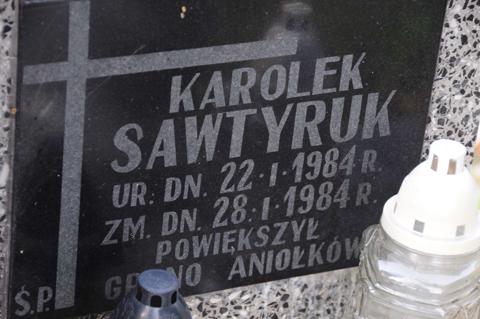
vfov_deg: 8.7
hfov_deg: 13.1
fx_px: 2097
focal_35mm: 158
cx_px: 240
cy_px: 160
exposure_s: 1/60
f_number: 7.1
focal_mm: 105
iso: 250
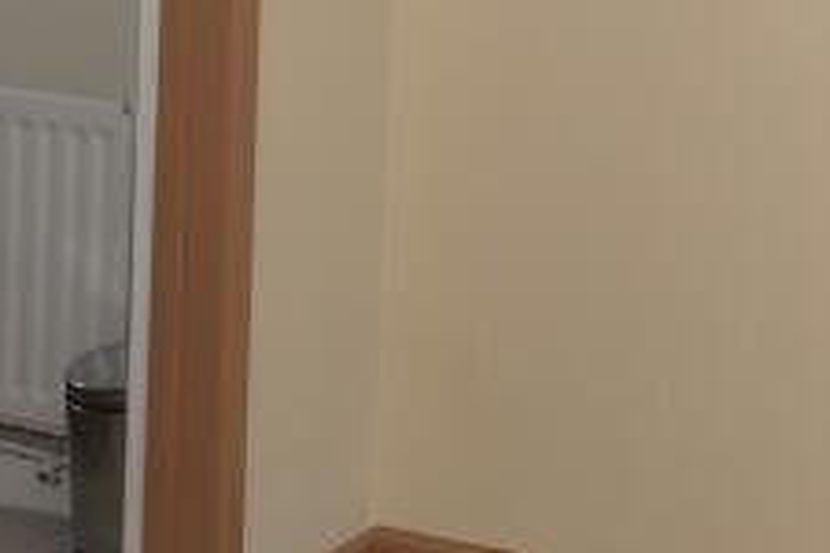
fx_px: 2305
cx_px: 734
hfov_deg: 20.0
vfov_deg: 13.1
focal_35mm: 100
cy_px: -218
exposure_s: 1/60
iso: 800
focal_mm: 22
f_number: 4
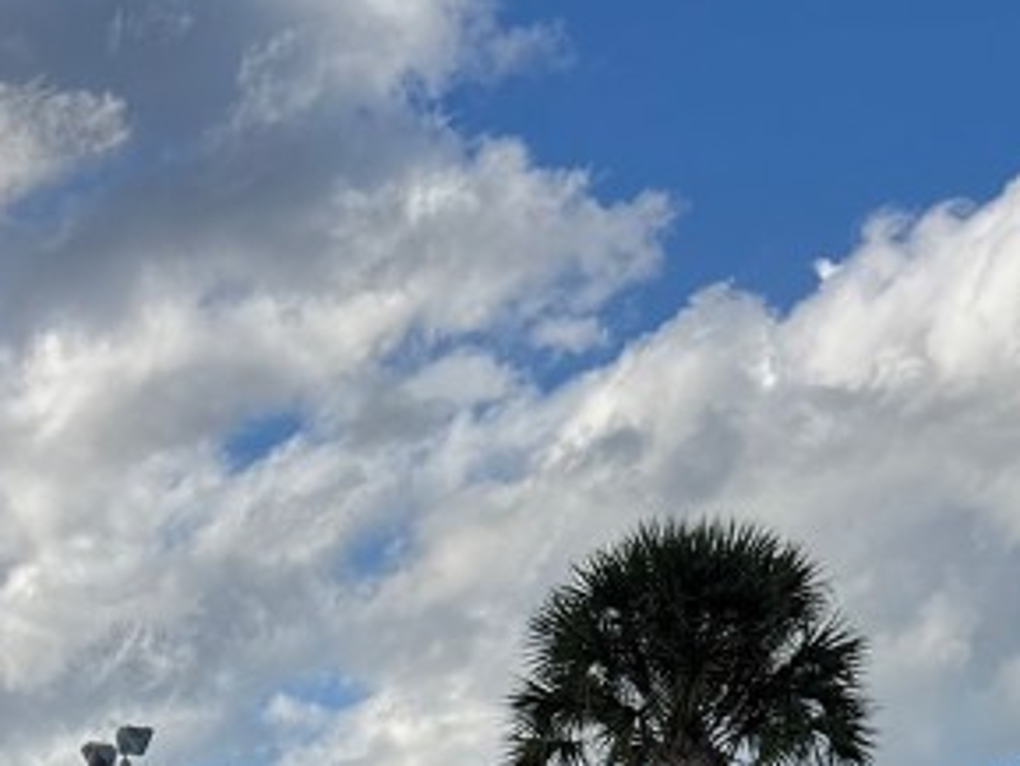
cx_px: 28
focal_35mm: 85
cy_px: 1204
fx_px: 2506
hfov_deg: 22.2
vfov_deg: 15.7
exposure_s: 1/4950
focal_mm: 6.76
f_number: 1.78
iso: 80
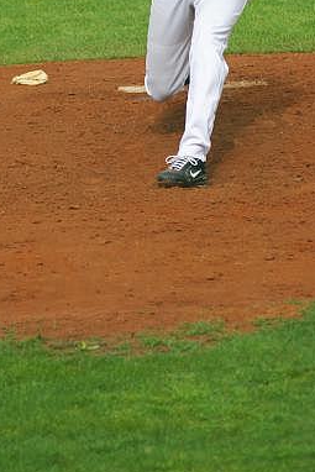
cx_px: 158
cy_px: 35
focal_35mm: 887
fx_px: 11630
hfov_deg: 1.6
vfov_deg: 2.3
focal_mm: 300
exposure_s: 1/640
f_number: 4.5
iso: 200
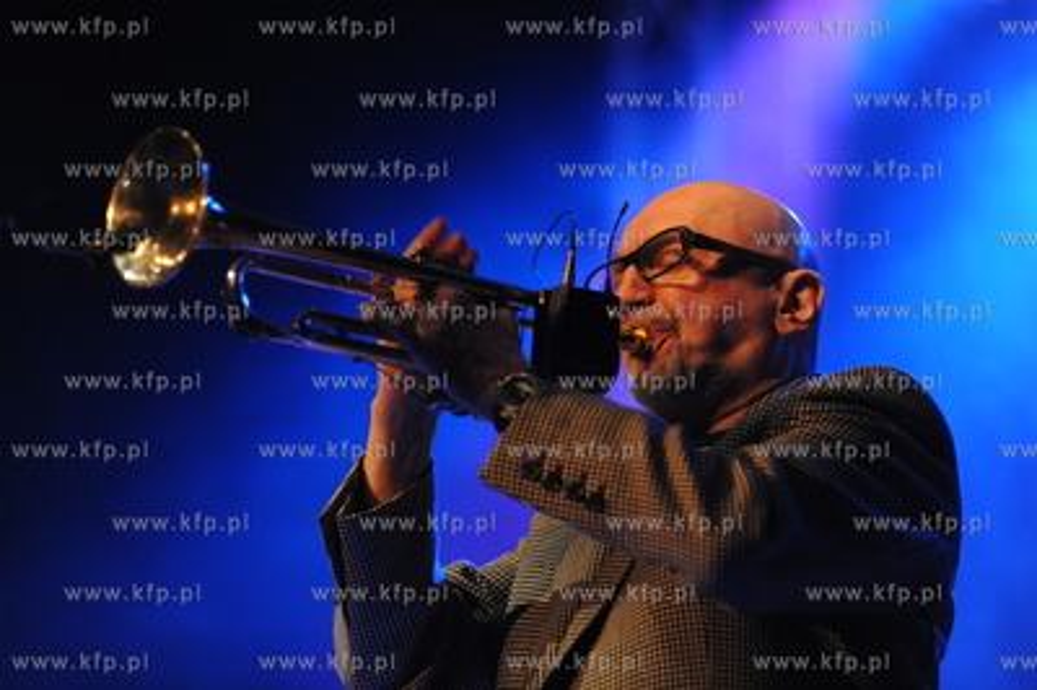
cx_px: 518
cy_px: 345
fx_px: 4461
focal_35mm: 155
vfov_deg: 8.8
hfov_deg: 13.3
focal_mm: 155
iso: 3200
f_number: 2.8
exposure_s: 1/80
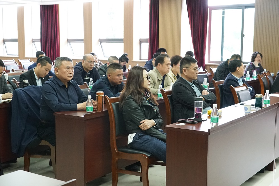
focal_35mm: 49
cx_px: 140
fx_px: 380
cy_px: 93
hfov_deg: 40.3
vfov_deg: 27.5
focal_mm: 49
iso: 10000
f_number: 6.3
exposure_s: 1/200
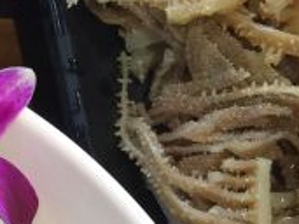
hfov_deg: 16.6
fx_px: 1027
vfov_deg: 12.1
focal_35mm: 119
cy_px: 274
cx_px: 147
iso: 40
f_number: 2.2
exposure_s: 1/15
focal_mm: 4.15
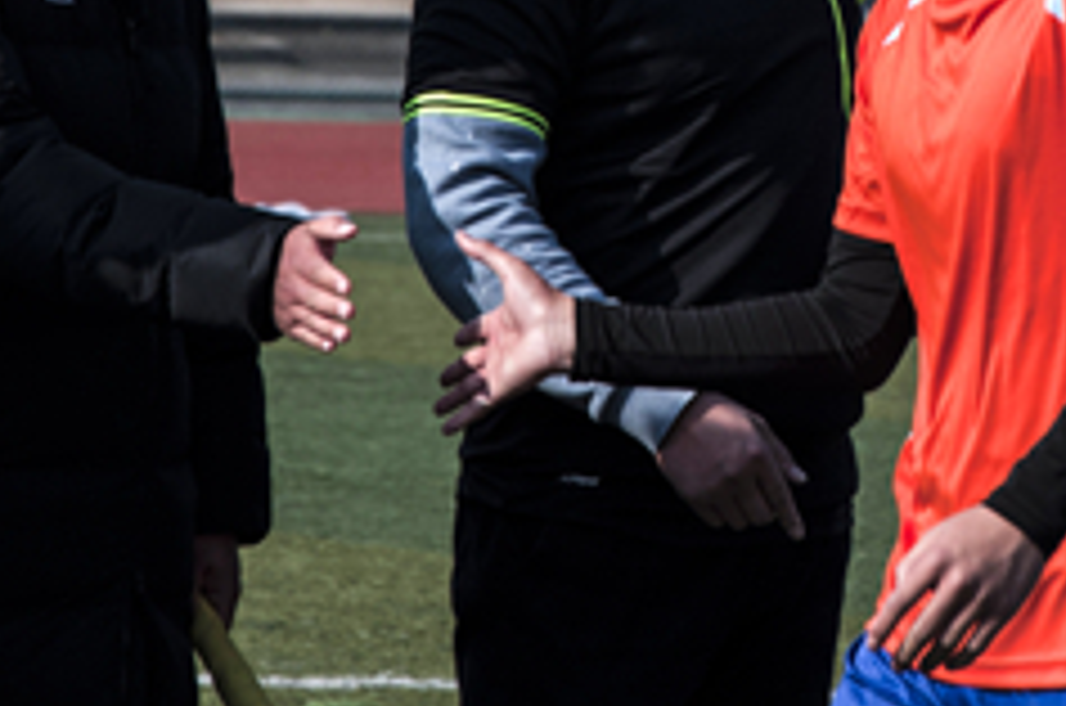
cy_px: -171
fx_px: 11799
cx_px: 841
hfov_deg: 5.2
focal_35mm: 399
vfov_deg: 3.4
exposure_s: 1/1250
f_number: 5.6
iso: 100
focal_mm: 105
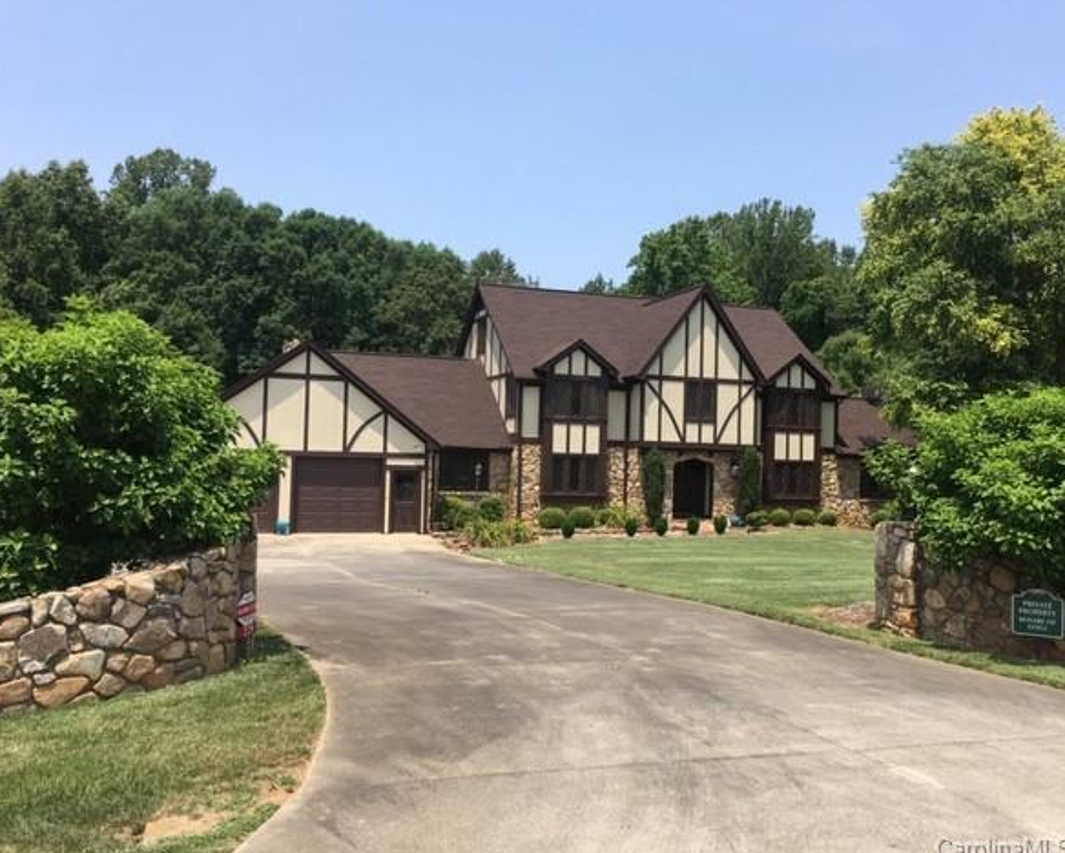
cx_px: 560
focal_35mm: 31
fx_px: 978
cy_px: 426
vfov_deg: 47.2
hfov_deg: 57.1
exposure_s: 1/1282
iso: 25
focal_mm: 4.15
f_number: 2.2
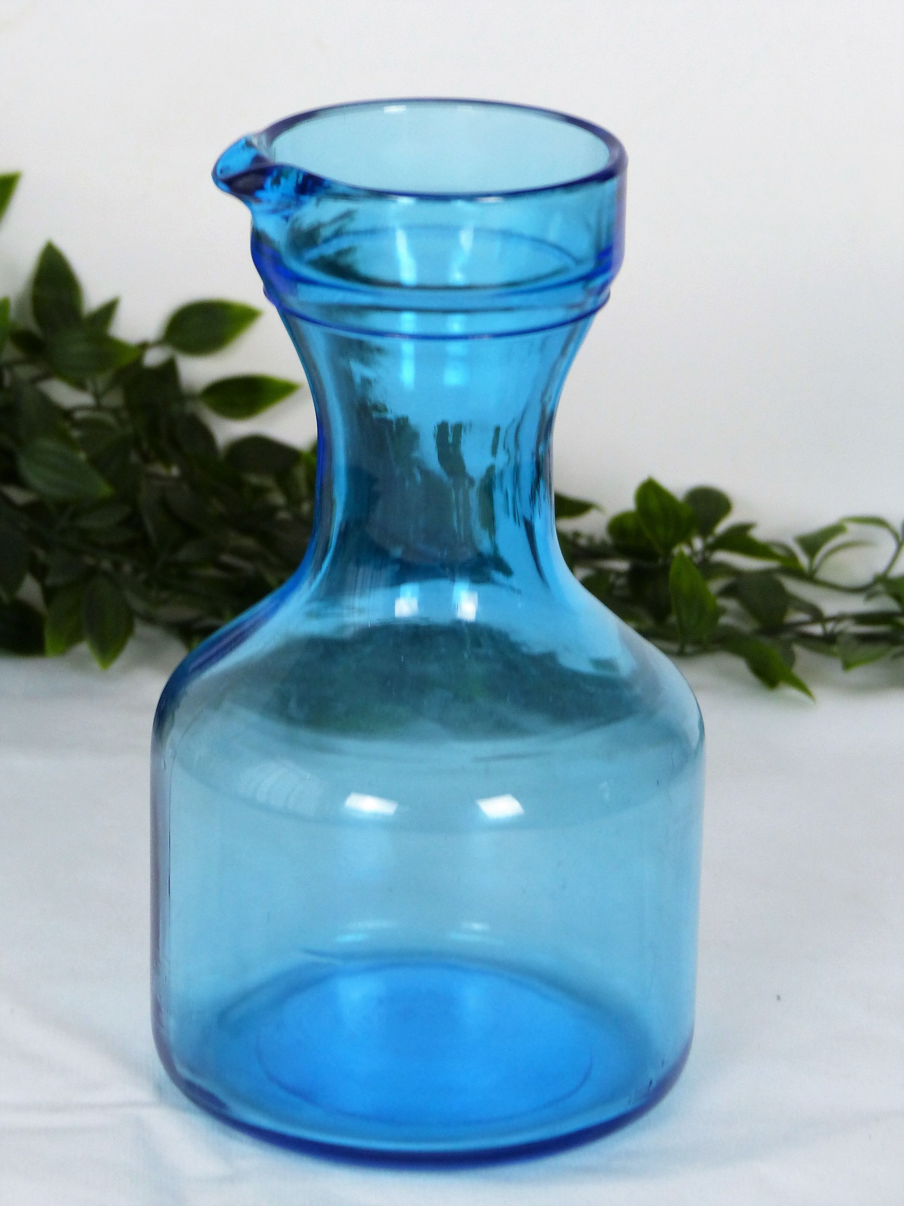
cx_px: 452
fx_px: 5258
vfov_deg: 13.1
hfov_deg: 9.8
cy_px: 603
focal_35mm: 151
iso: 250
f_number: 2.8
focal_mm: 24.8
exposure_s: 1/80
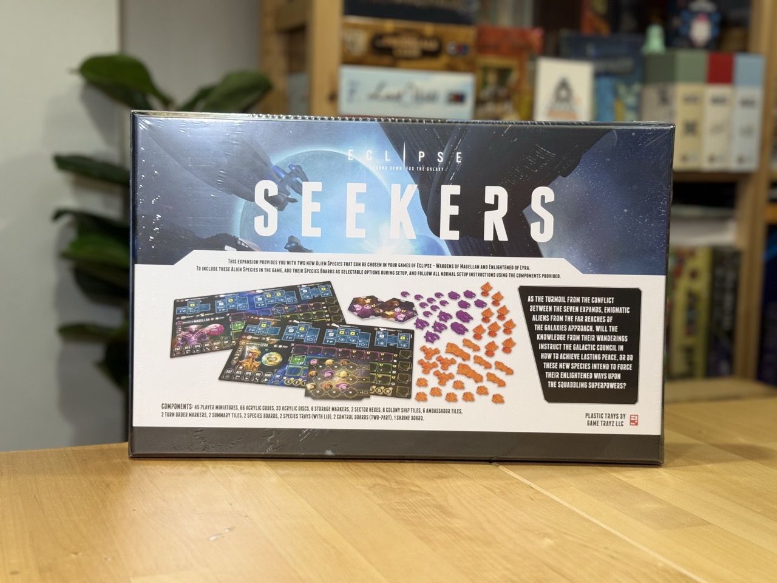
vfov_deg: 30.3
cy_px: 292
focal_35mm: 48
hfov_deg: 39.7
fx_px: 1077
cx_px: 388
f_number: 1.78
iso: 100
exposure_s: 1/50
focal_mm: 6.76
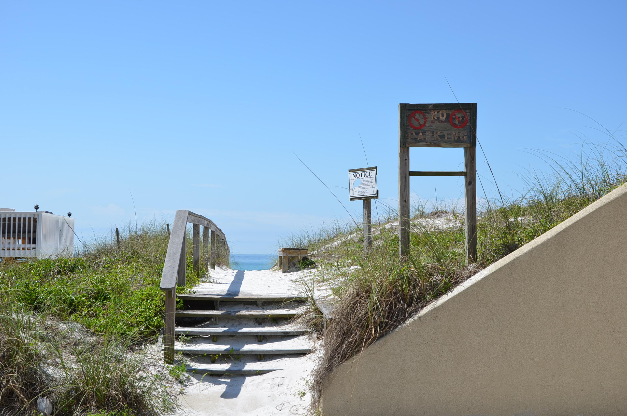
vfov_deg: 25.6
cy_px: 208
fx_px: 912
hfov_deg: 37.9
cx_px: 314
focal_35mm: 52
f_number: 9
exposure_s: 1/320
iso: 100
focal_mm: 35
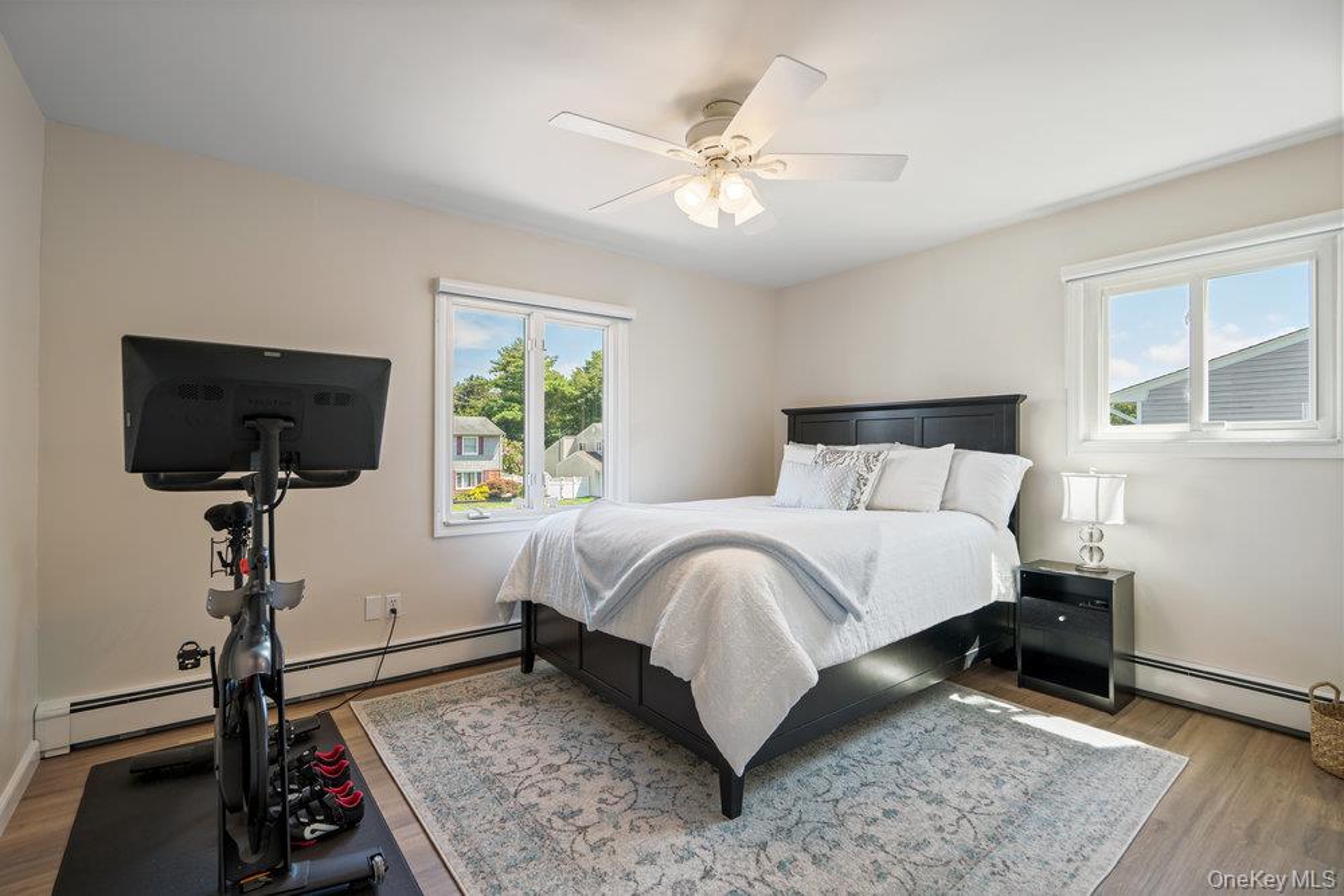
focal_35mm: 16
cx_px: 672
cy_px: 448
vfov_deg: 73.8
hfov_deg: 96.7
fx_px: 597
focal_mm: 16
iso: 500
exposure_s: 1/10
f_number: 5.6
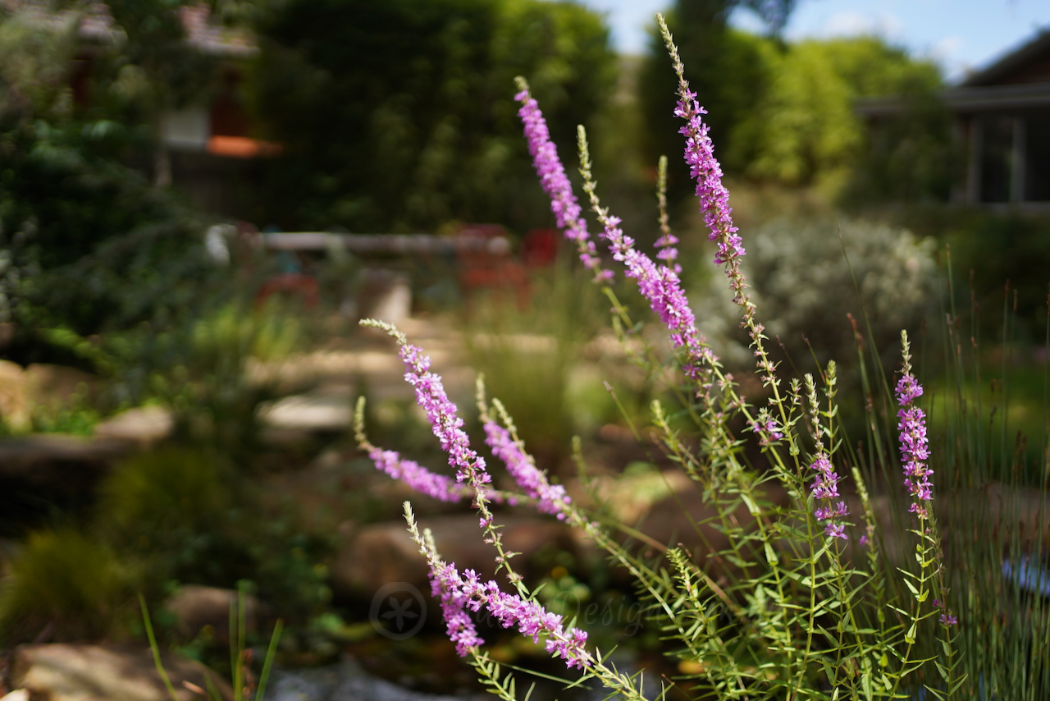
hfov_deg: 54.4
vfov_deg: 37.9
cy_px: 350
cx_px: 525
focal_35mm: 35
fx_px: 1021
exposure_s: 1/3200
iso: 160
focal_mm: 35
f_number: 1.8
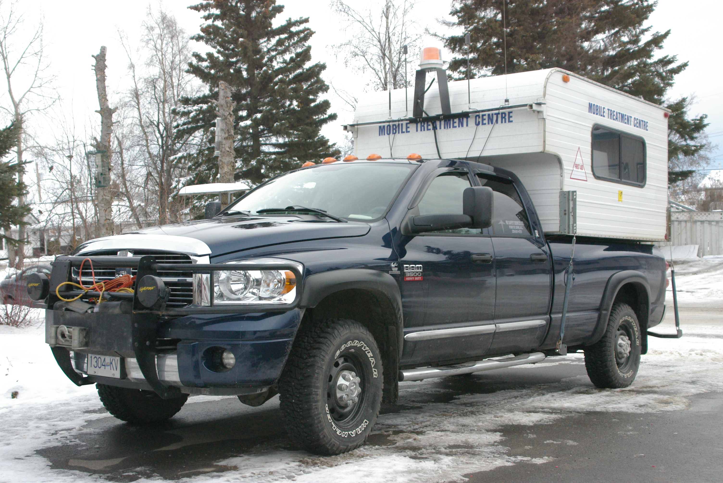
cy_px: 242
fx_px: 844
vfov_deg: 31.9
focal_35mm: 42
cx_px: 362
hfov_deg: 46.4
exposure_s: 1/250
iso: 800
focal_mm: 28
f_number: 6.7
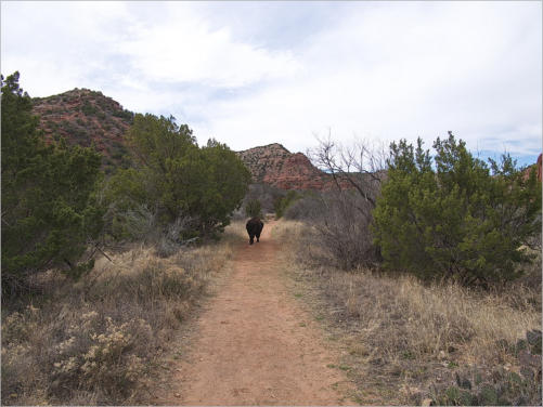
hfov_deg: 71.6
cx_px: 272
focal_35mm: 24
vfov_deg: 56.8
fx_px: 377
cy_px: 204
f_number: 7.1
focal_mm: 12
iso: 200
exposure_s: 1/500
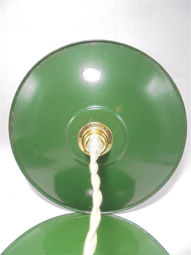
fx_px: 191
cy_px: 128
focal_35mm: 26
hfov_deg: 53.1
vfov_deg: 67.3
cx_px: 96
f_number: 3.5
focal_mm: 4.6
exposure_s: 1/30
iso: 100
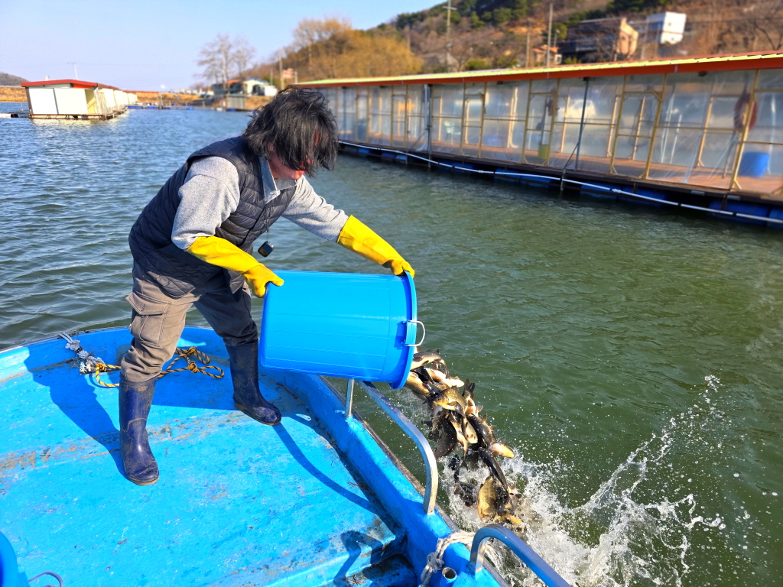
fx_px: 520
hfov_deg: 73.9
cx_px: 392
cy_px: 294
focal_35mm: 23
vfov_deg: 58.9
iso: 80
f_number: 1.7
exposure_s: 1/2628
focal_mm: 6.3
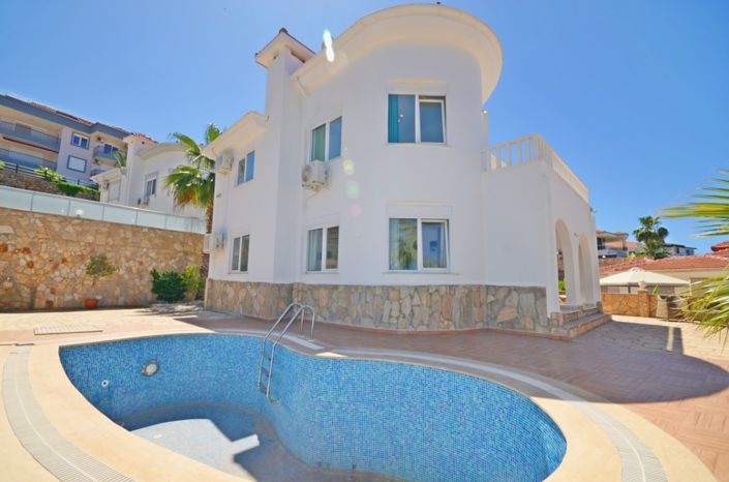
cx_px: 364
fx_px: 303
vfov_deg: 77.0
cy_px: 241
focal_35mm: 15
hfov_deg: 100.5
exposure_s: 1/250
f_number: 10
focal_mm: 10
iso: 100
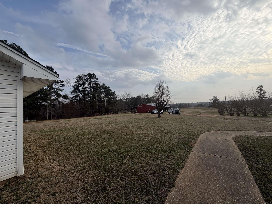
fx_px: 110
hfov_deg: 102.1
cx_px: 136
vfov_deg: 85.7
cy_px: 102
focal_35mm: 14
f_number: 2.2
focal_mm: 2.22
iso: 20
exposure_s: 1/770
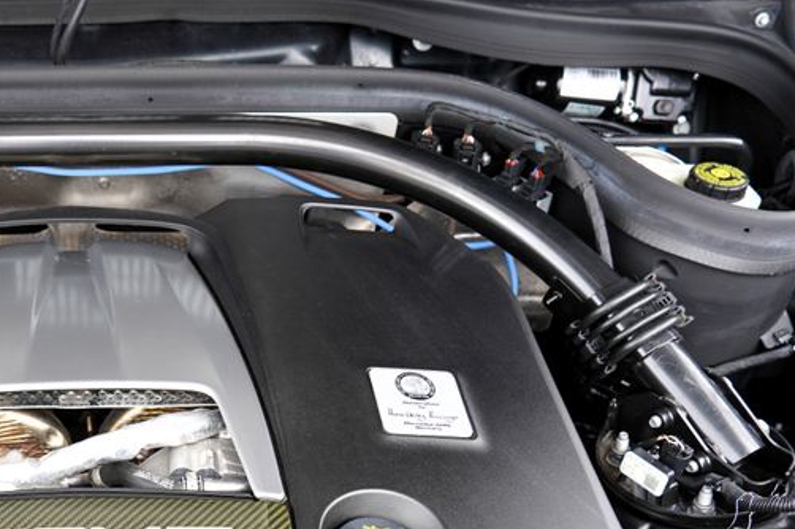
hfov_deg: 37.7
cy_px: 513
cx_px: 78
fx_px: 1081
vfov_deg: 26.2
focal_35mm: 49
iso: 250
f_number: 4
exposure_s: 1/160
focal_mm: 24
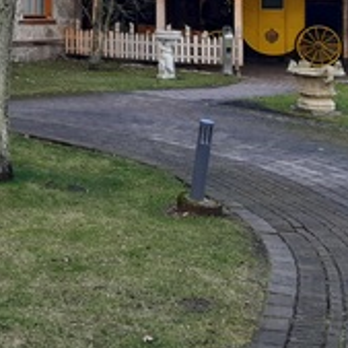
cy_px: -72
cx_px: -144
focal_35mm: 87
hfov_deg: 18.2
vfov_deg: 18.8
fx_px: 990
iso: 40
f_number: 1.7
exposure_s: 1/413
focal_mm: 3.92
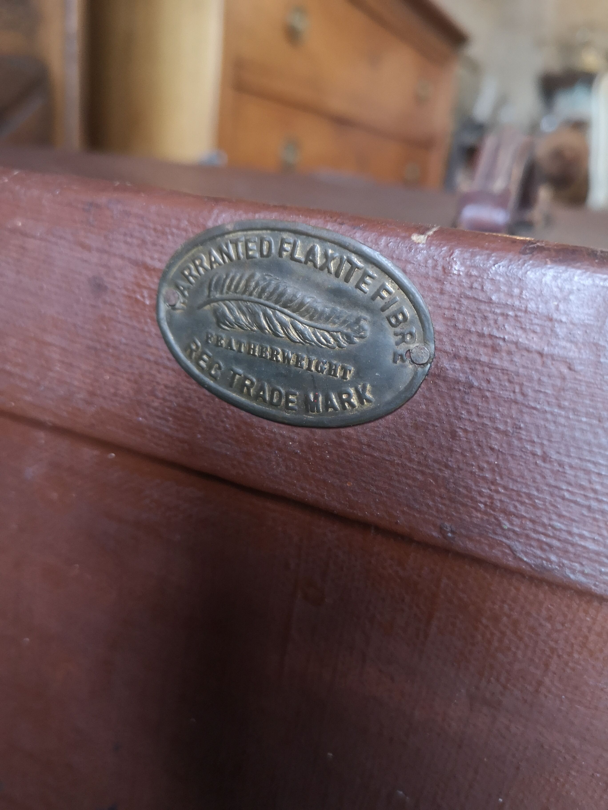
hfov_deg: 51.4
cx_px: 304
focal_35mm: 27
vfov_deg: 65.3
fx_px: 632
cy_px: 405
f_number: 1.8
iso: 500
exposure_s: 1/25
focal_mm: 5.58
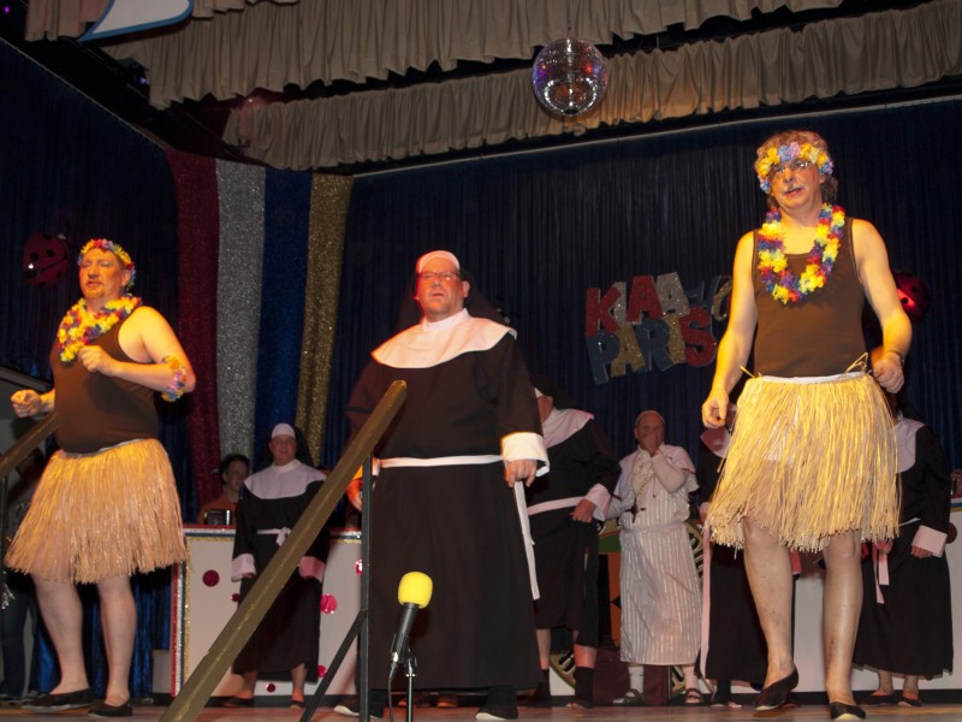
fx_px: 834
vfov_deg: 46.8
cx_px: 481
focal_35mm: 30
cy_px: 361
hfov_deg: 60.0
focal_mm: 15
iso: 100
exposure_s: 1/30
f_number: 3.6
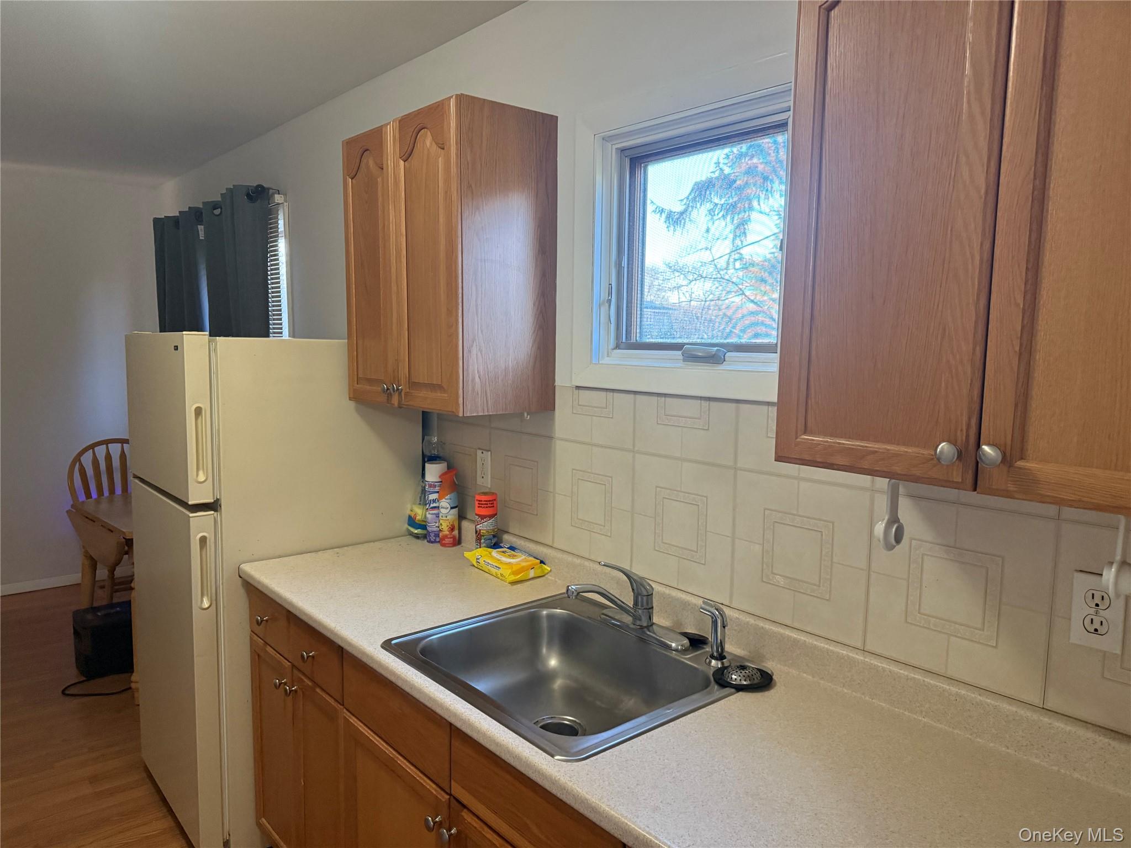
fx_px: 784
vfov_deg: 56.8
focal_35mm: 24
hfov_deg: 71.6
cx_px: 566
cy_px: 424
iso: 400
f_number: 1.78
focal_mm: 6.76
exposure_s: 1/60
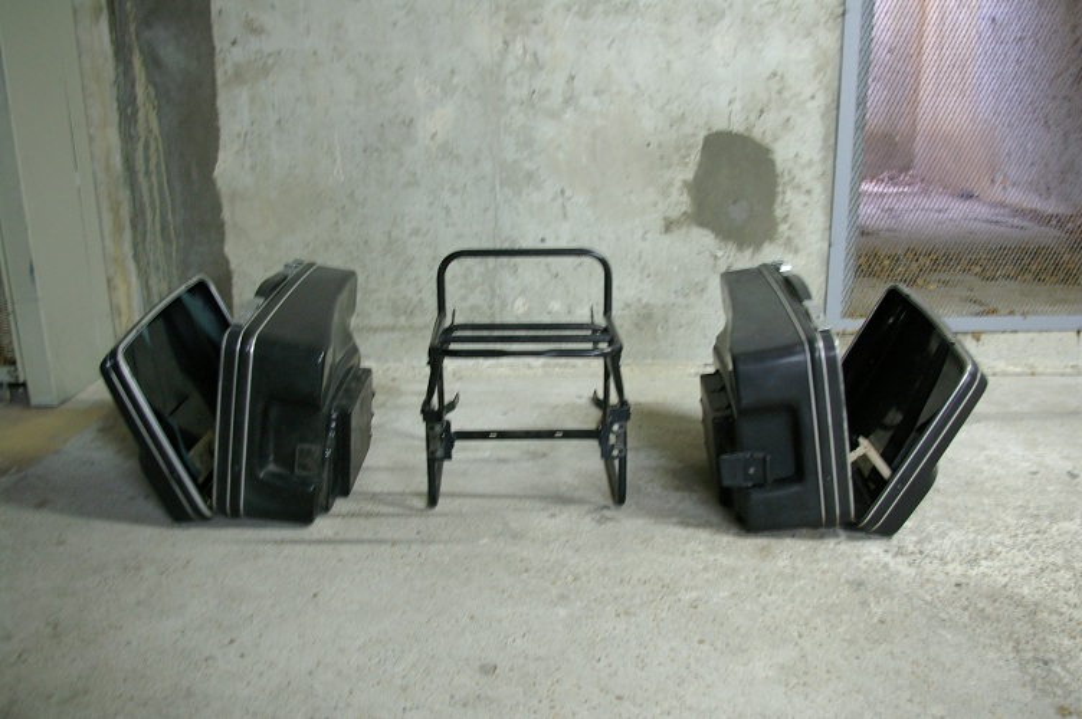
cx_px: 541
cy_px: 360
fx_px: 901
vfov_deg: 43.5
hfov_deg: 62.0
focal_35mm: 30
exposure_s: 1/6
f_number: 4.5
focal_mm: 20
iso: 800
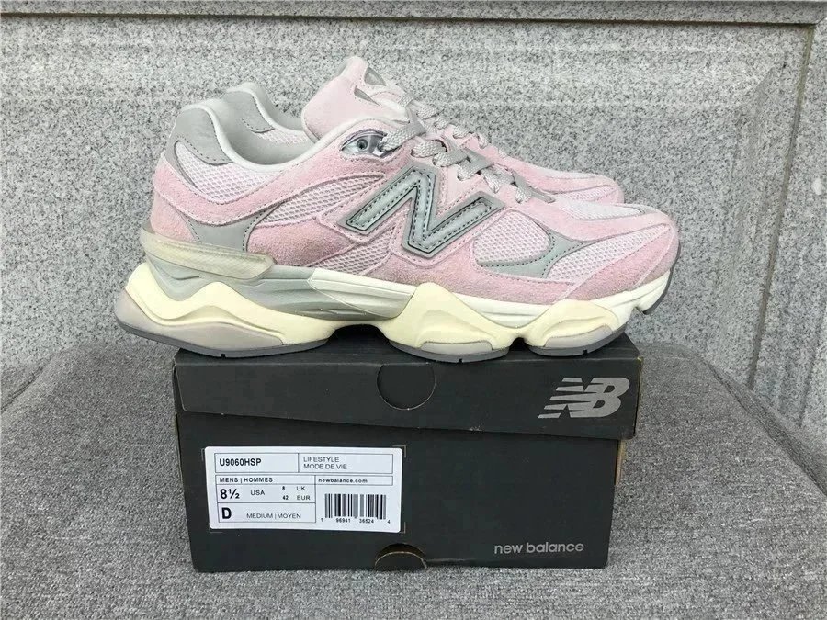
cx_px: 414
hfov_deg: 58.4
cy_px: 310
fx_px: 741
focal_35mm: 31
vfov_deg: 45.4
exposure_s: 1/143
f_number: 2.4
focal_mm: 3.3
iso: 25
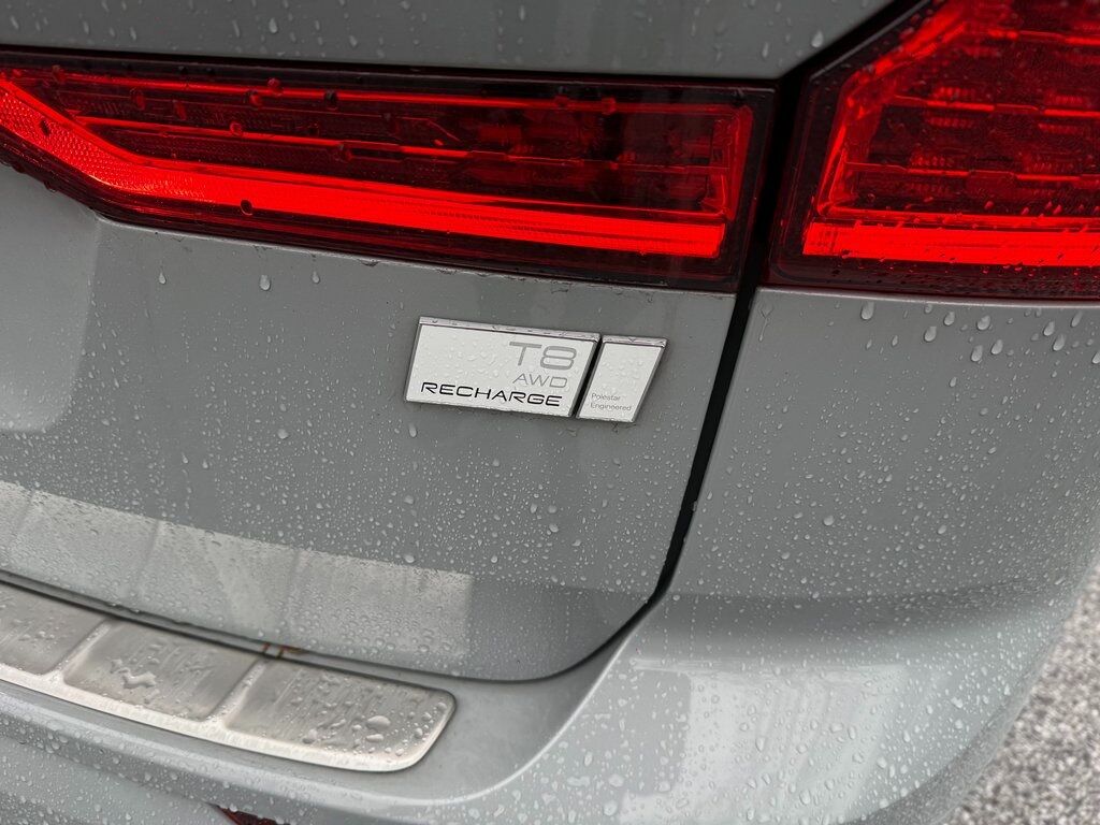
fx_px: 763
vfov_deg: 56.8
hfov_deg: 71.6
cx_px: 550
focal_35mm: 24
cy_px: 412
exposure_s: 1/261
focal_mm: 6.76
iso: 64
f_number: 1.78
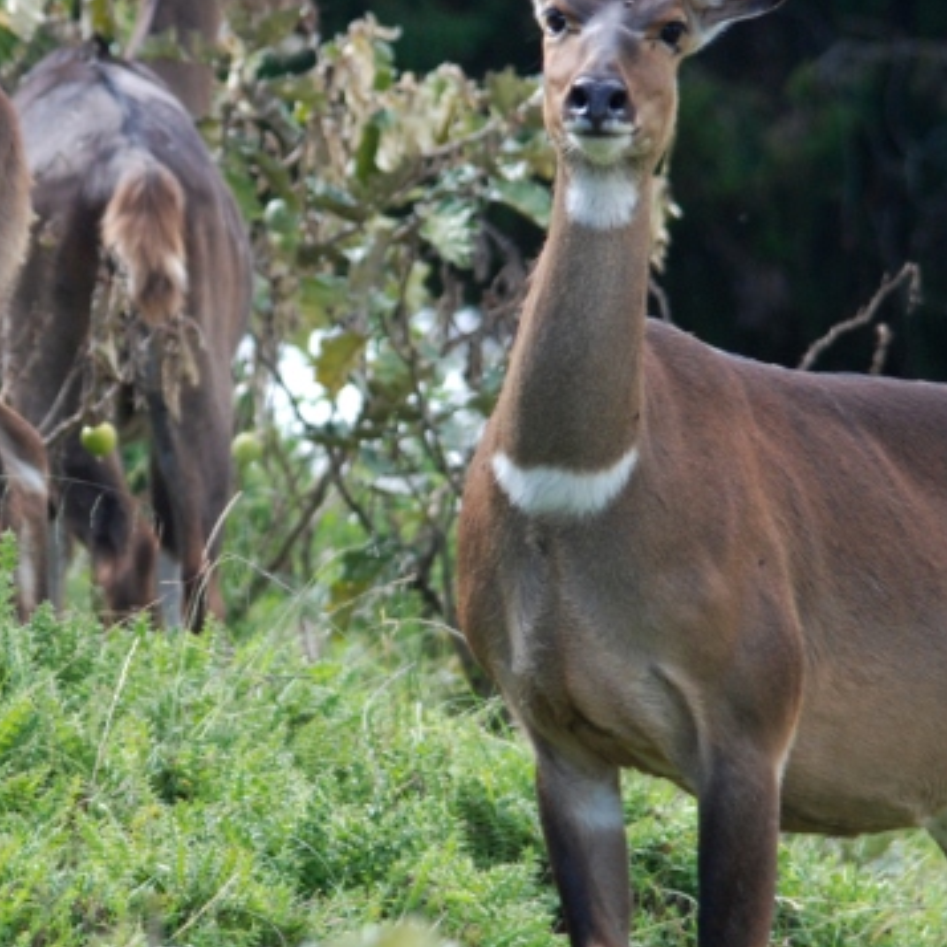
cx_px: 130
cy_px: 383
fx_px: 30580
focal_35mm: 988
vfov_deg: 1.8
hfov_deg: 1.8
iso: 400
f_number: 6
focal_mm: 270
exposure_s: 1/250
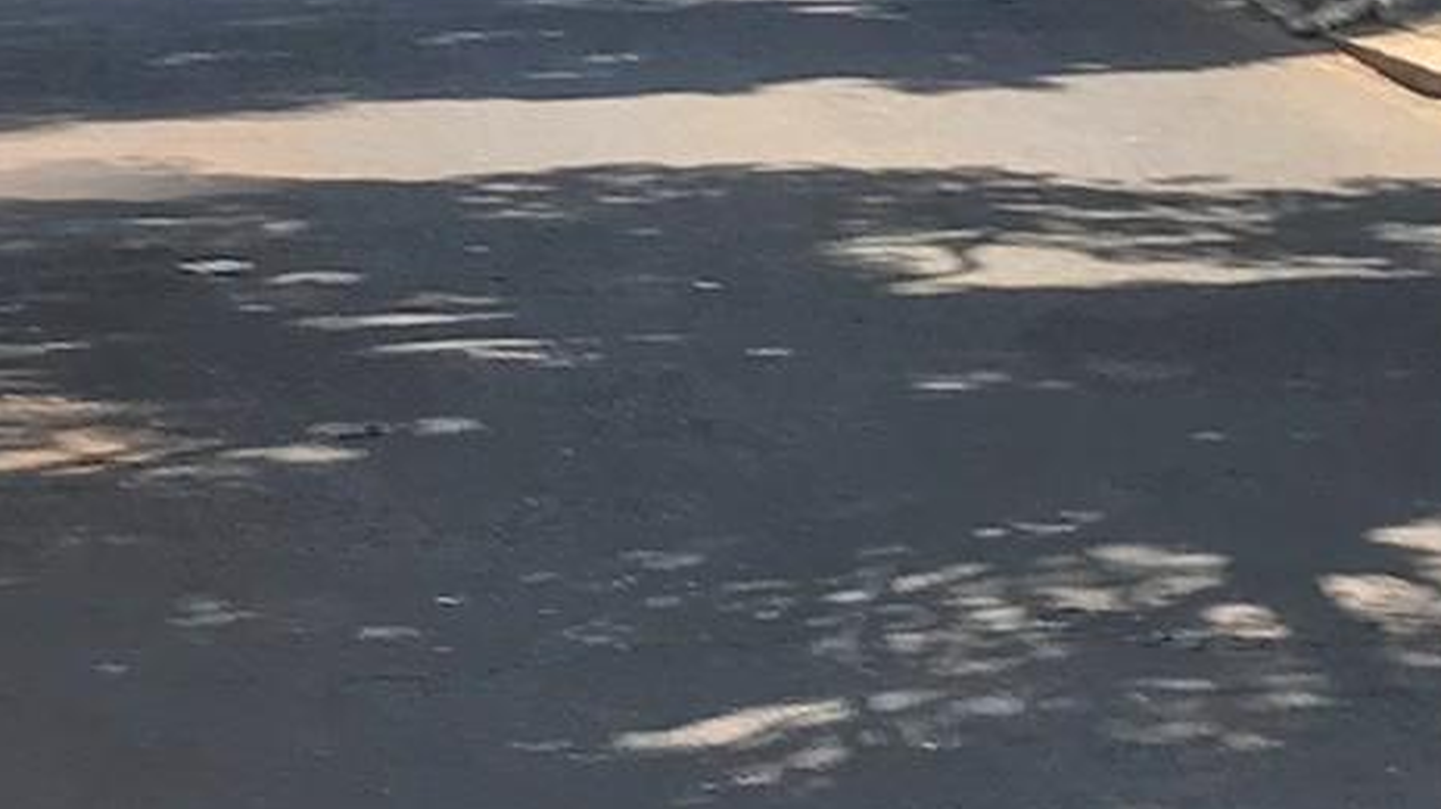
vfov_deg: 8.9
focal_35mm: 135
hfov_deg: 15.3
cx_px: 1783
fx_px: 5156
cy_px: -50
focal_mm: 3.99
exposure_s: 1/912
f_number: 1.8
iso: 20
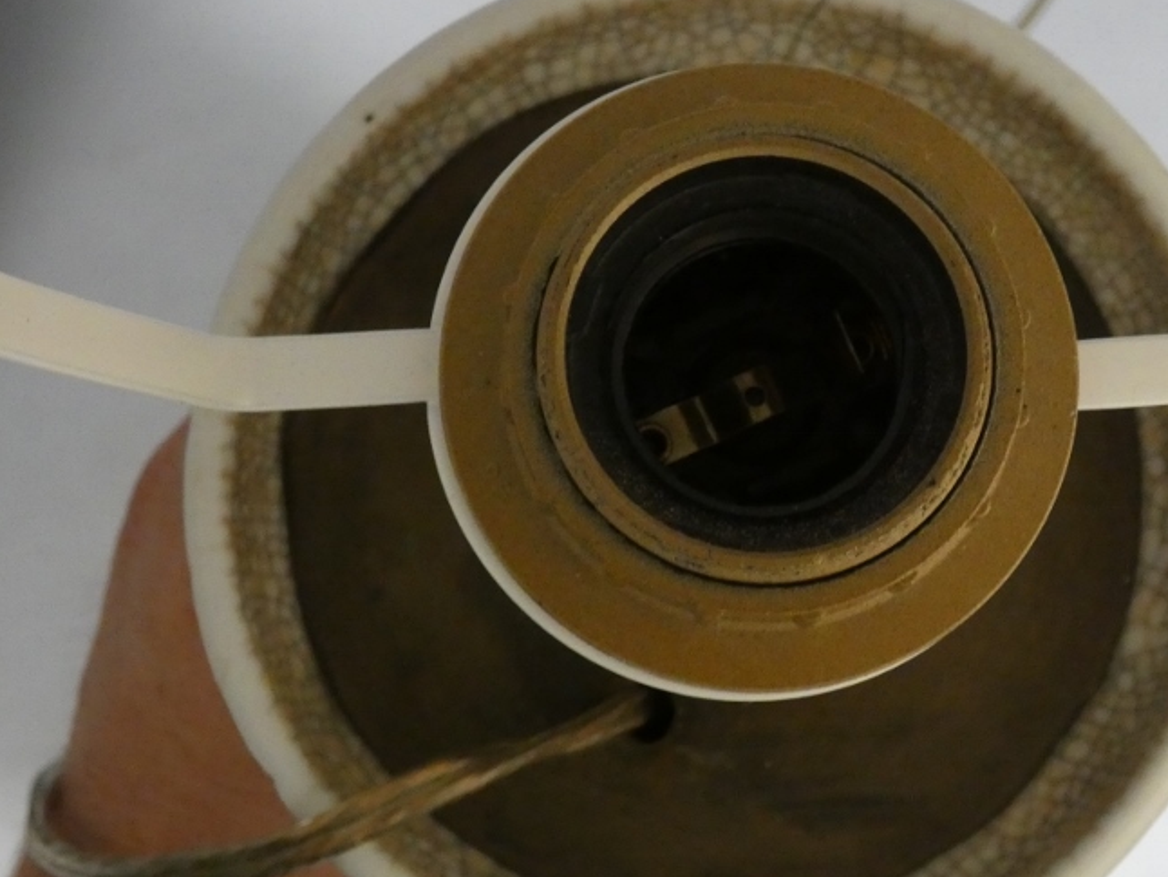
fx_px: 2835
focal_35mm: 84
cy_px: 396
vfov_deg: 17.6
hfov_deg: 23.0
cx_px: 922
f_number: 3.9
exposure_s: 1/125
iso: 800
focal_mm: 9.5
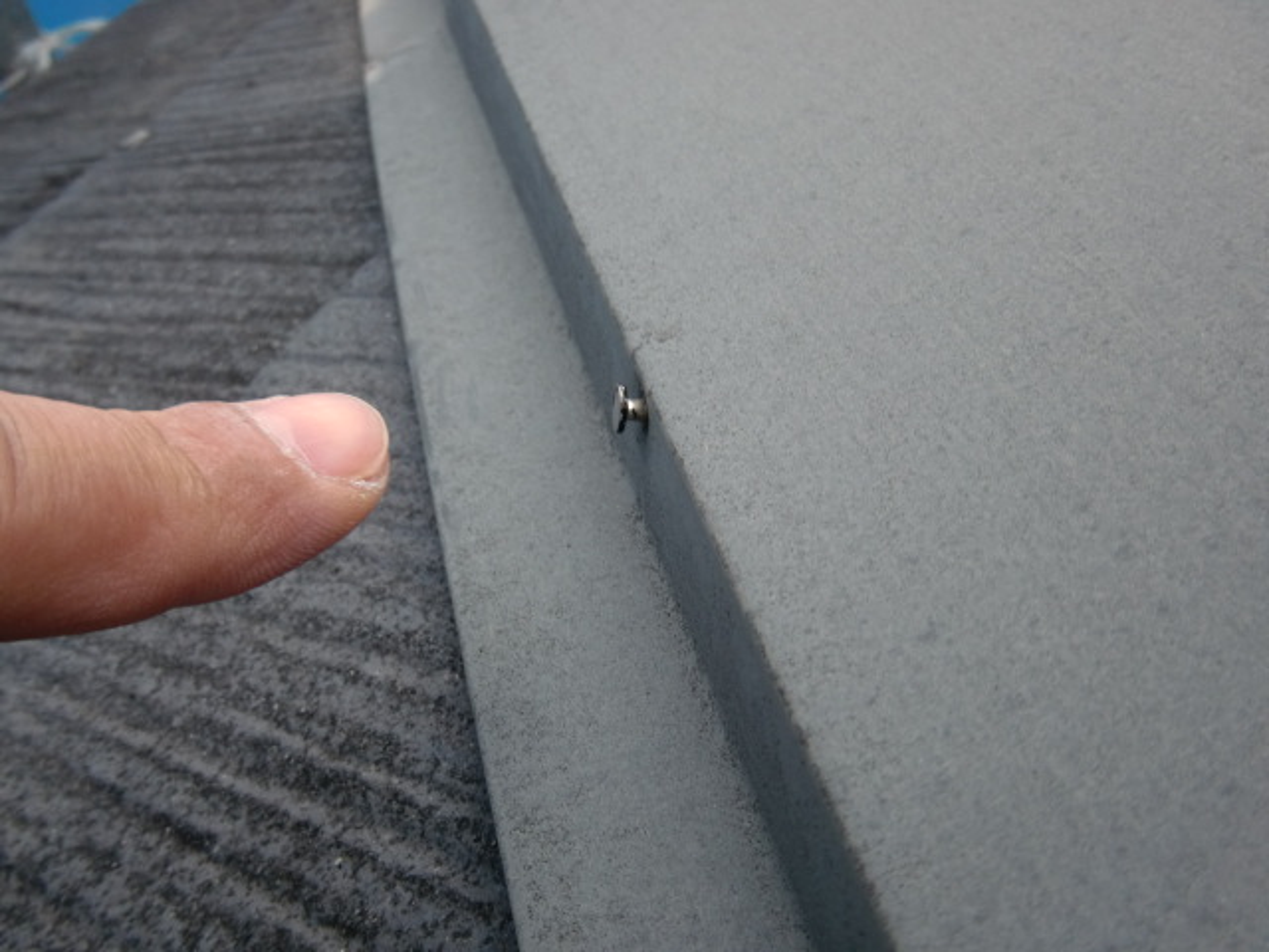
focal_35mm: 38
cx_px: 634
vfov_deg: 37.7
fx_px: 1393
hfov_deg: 49.0
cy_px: 476
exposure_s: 1/80
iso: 64
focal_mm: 6.66
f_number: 3.9
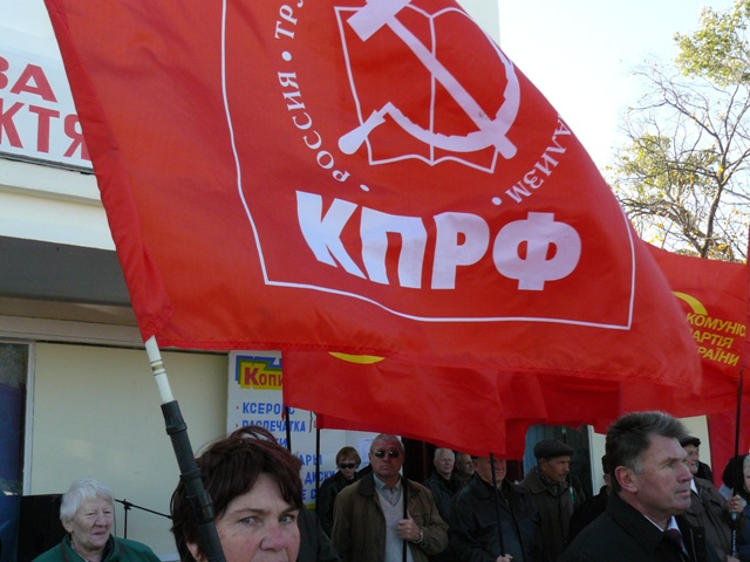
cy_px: 281
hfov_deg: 43.9
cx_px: 375
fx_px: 932
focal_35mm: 43
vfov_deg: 33.6
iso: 200
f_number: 5
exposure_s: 1/200
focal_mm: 7.1
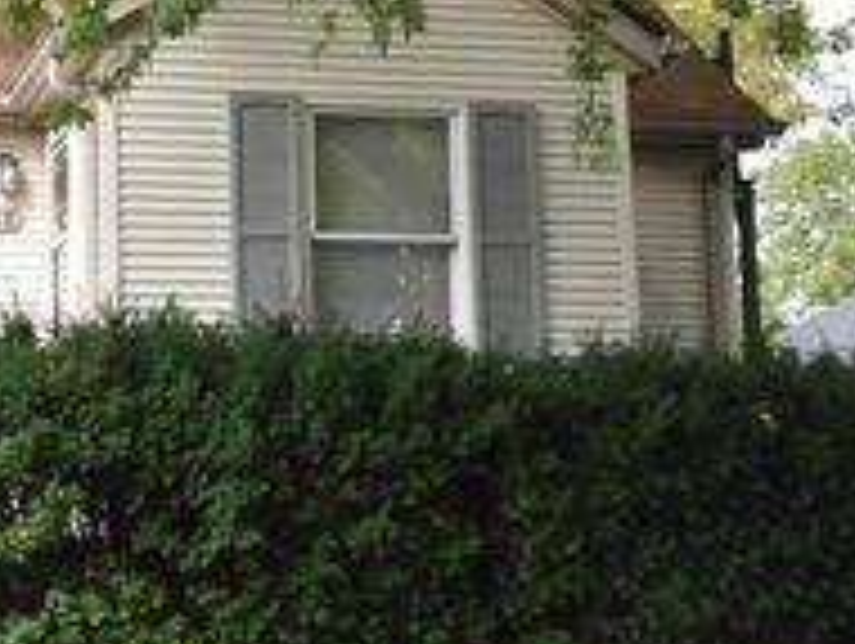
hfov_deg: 21.2
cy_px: 167
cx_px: 148
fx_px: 2251
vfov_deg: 16.2
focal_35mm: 91
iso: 800
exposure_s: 1/320
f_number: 9
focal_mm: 24
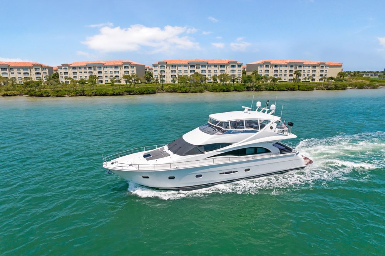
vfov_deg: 57.2
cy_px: 128
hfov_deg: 78.6
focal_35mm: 22
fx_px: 235
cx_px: 192
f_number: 2.8
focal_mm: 8.38
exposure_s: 1/1000
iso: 100
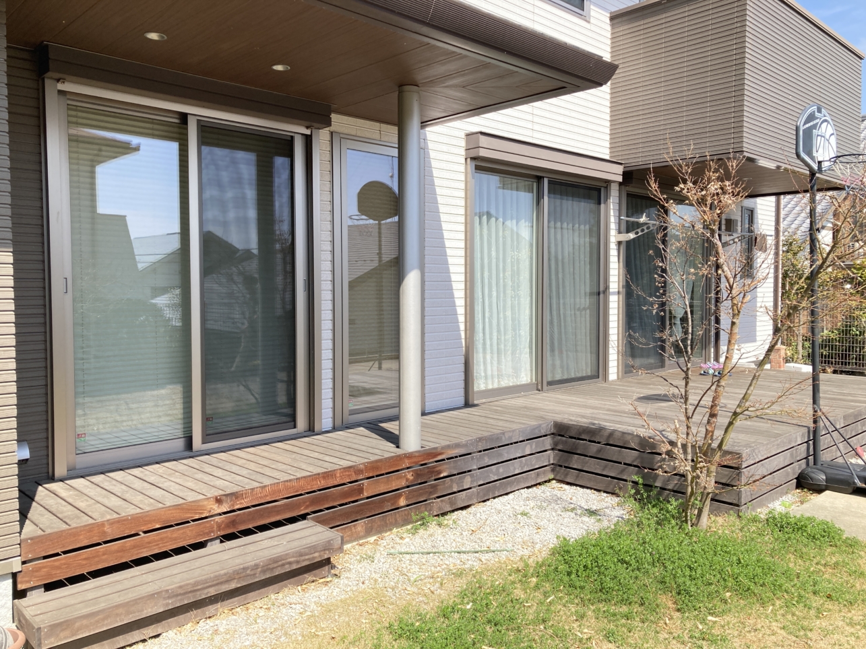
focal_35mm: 28
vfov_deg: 49.8
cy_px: 324
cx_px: 433
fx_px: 701
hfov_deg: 63.4
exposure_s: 1/676
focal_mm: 3.99
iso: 20
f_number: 1.8
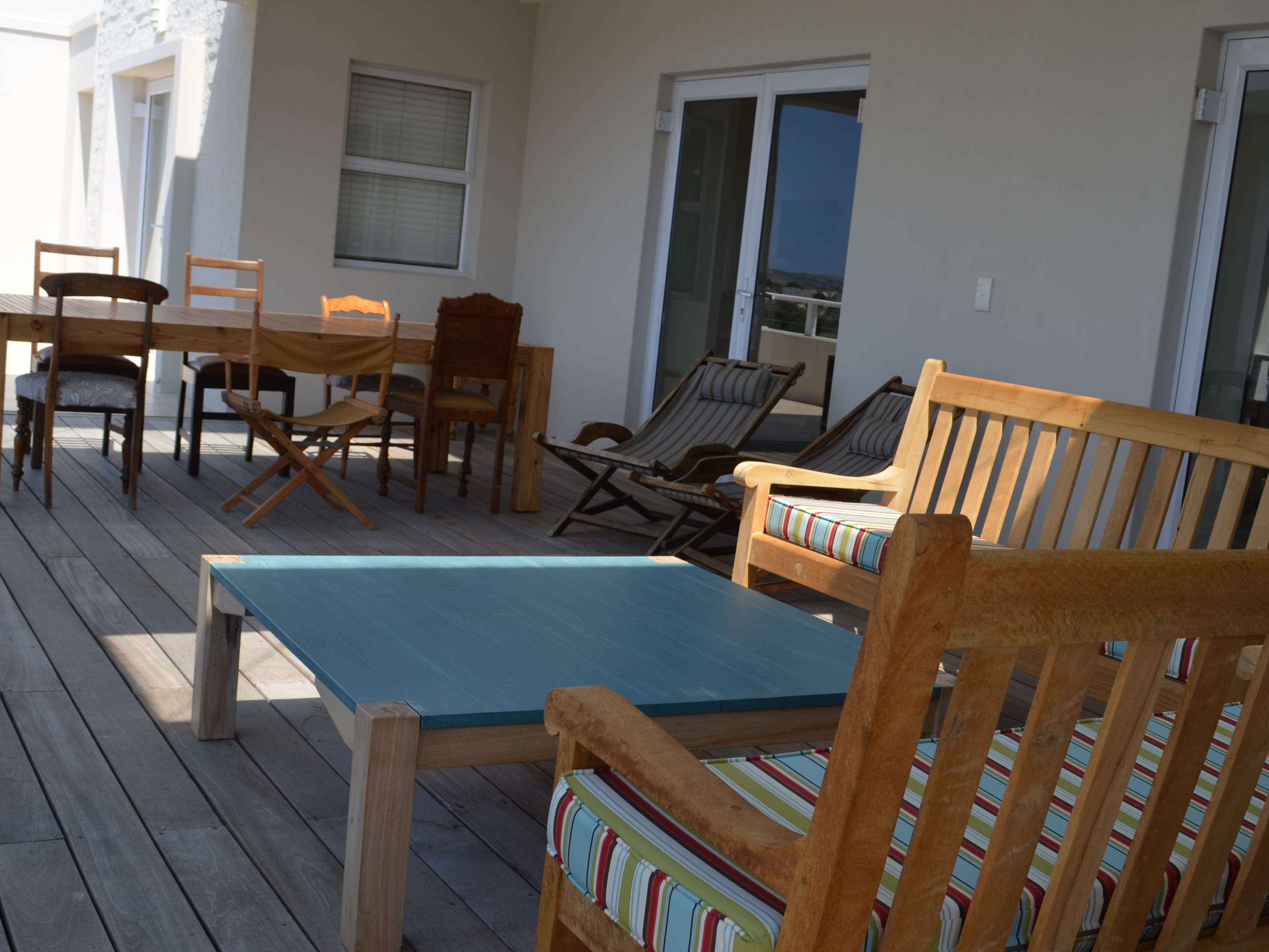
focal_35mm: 41
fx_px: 1503
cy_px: 485
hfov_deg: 45.7
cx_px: 697
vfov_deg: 35.1
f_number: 8
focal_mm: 22
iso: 160
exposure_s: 1/250
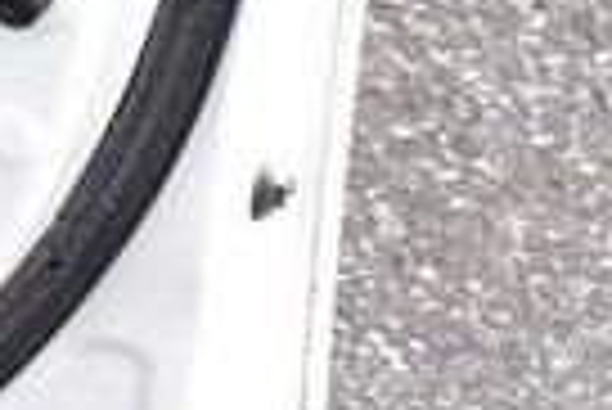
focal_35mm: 316
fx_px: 5378
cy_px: -730
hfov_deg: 6.1
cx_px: -1102
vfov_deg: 4.2
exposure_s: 1/200
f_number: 10
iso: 400
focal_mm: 28
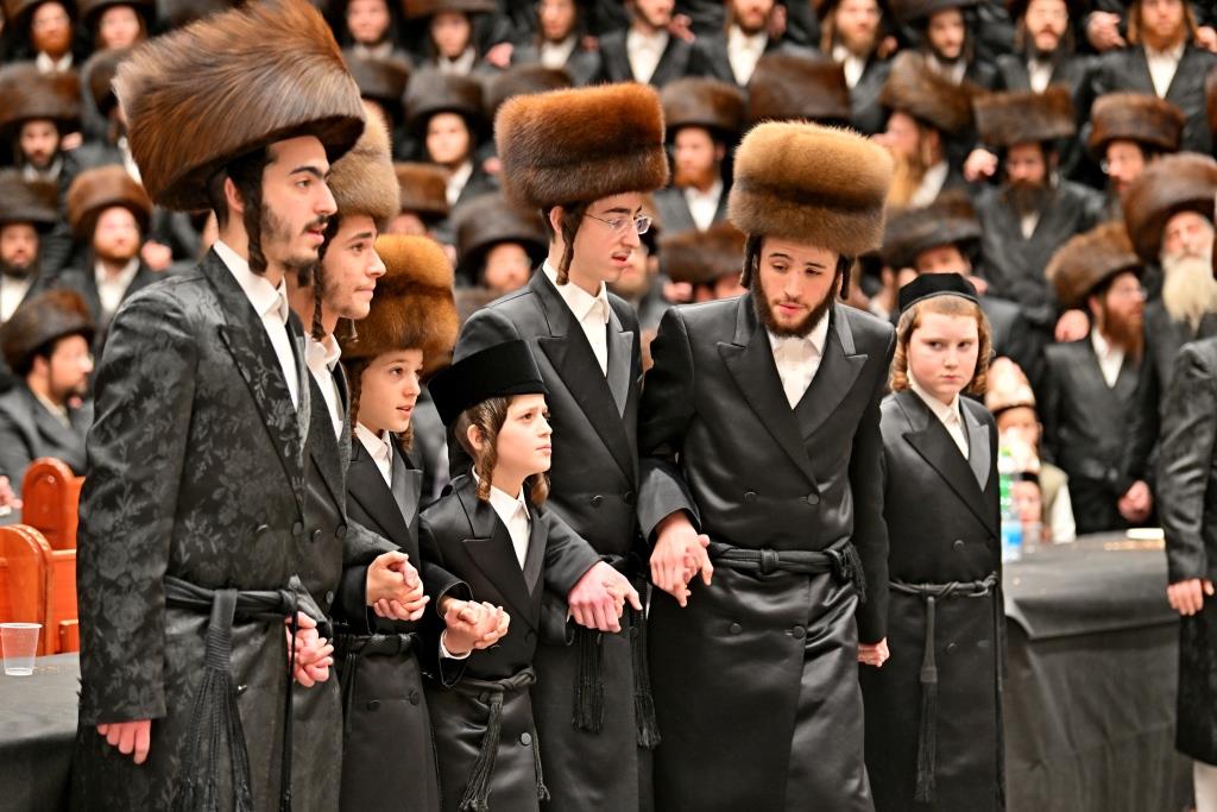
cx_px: 608
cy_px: 406
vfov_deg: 12.5
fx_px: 3719
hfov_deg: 18.6
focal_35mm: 110
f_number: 2.8
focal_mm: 110
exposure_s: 1/250
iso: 640
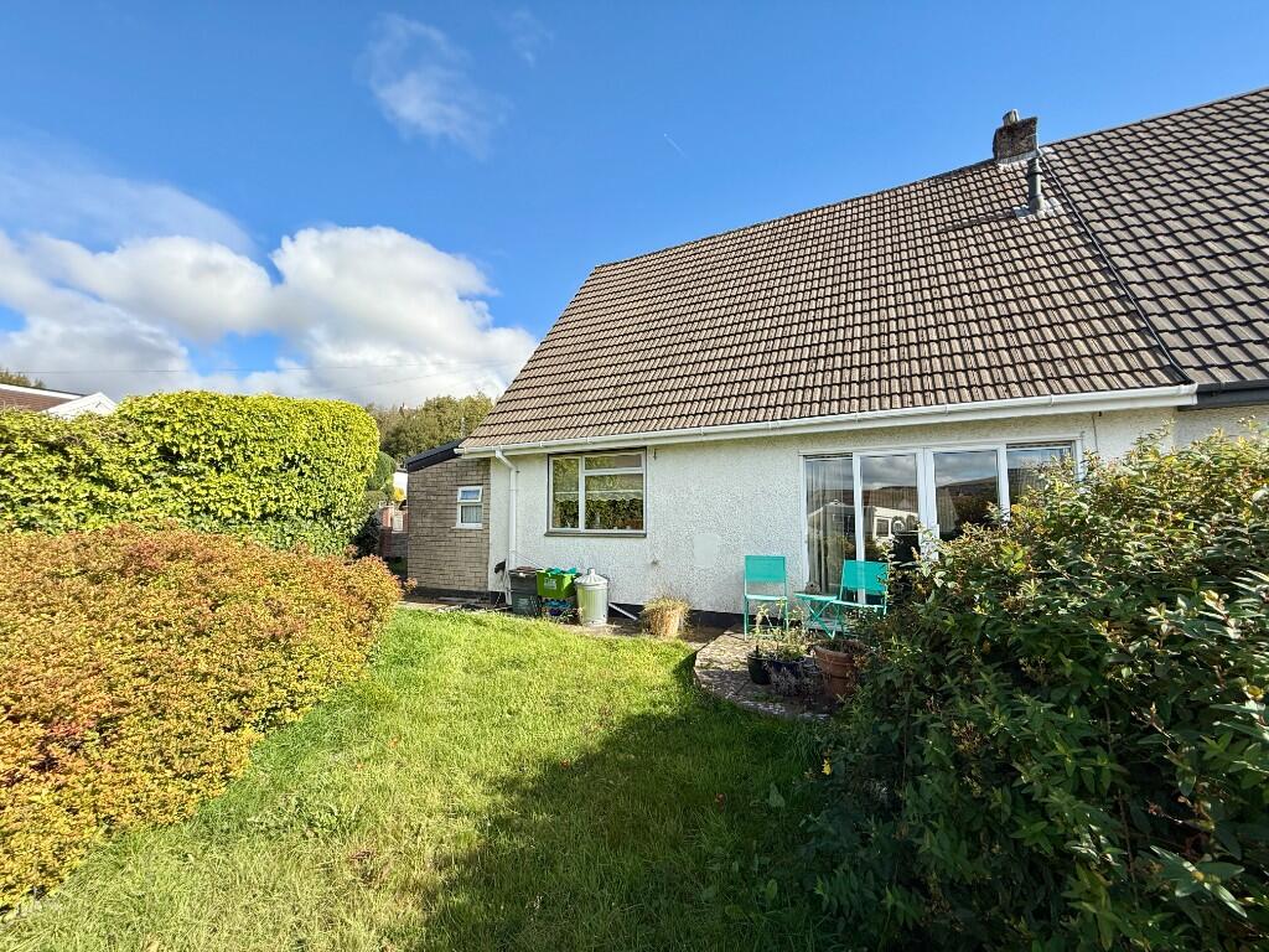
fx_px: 513
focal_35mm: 14
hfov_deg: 102.1
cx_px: 634
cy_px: 476
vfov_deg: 85.7
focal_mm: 2.22
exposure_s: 1/1189
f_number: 2.2
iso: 50
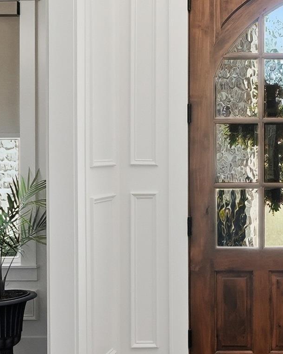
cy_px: 160
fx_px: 618
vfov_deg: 31.9
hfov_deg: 23.7
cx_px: 332
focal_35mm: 59
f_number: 9
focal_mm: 16
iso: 640
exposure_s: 1/200
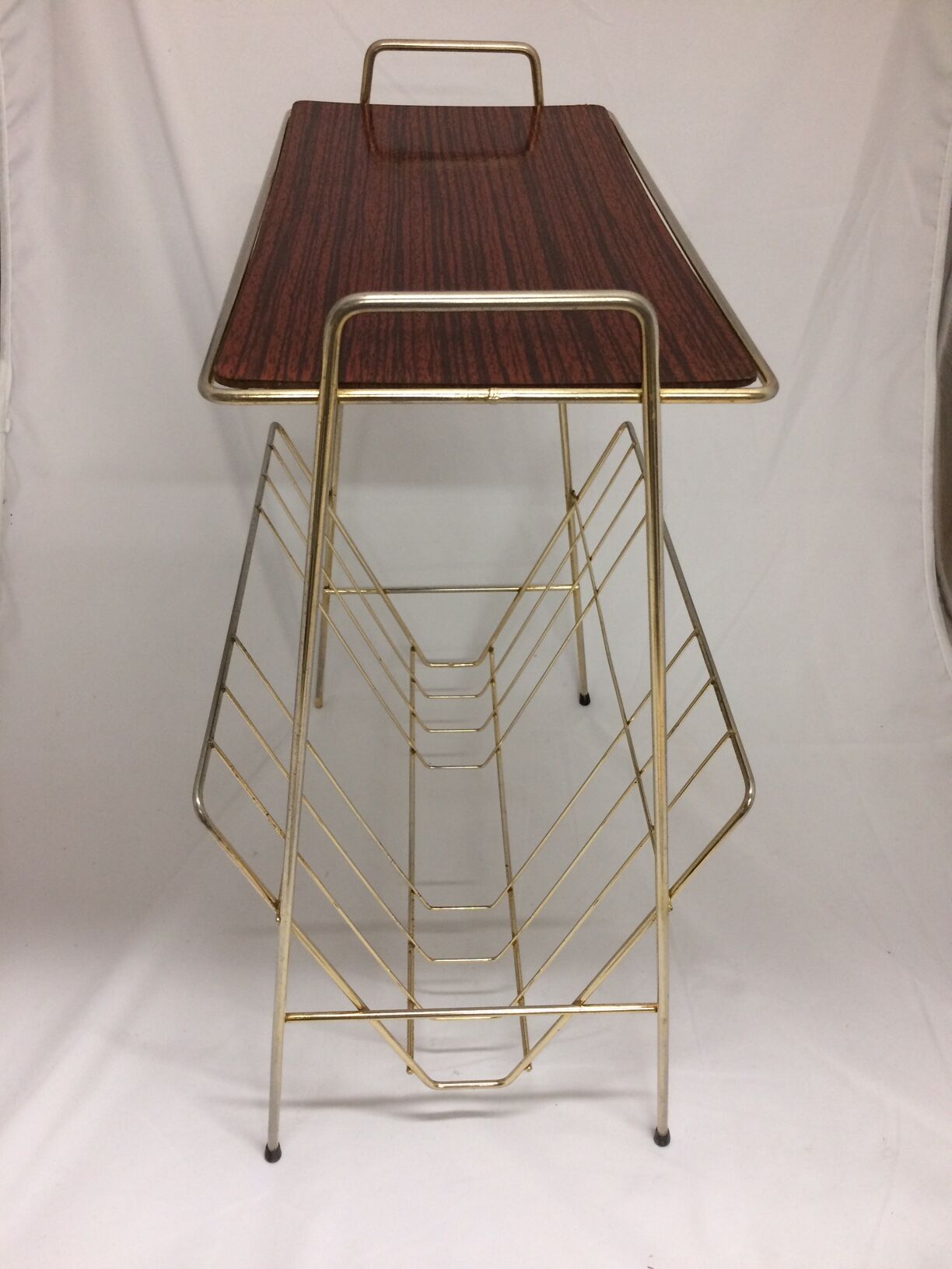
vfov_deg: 61.7
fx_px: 1063
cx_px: 476
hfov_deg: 48.2
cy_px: 634
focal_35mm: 29
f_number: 2.2
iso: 80
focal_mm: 4.15
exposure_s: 1/33
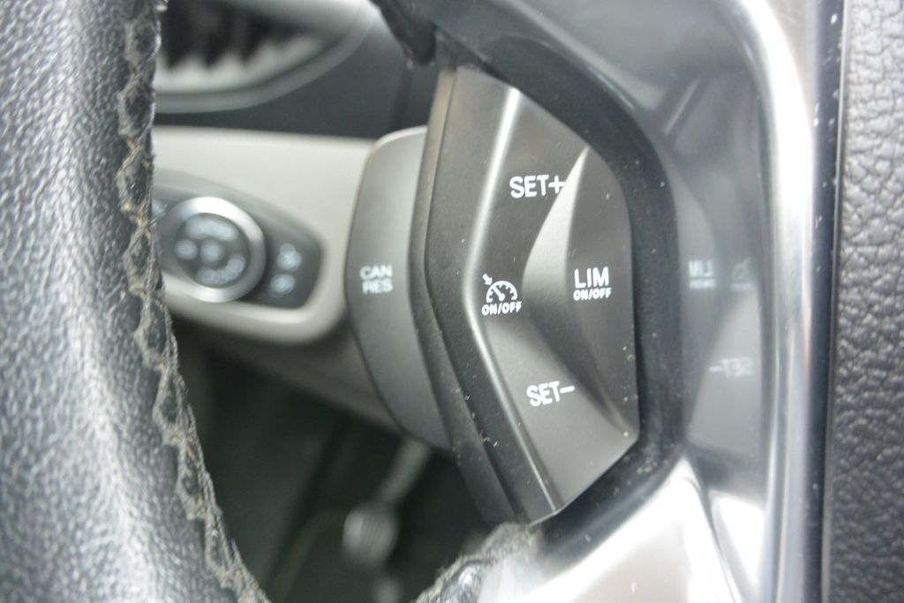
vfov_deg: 47.9
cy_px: 302
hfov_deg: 67.4
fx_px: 678
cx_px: 452
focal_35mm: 27
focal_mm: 10
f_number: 3.5
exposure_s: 1/60
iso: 800
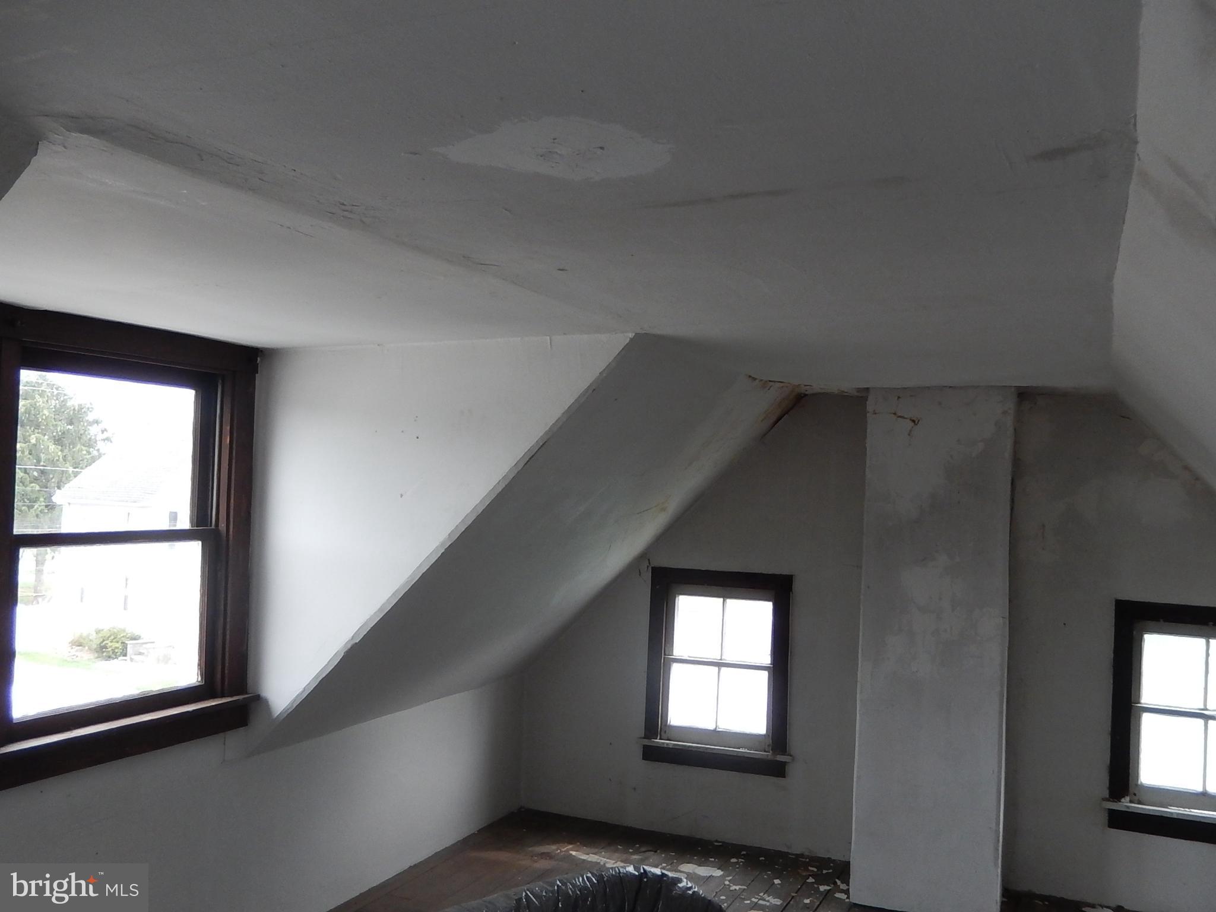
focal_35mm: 32
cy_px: 456
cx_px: 608
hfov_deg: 56.8
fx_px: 1124
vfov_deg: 44.2
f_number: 3.8
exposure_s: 1/125
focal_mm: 5.7
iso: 400
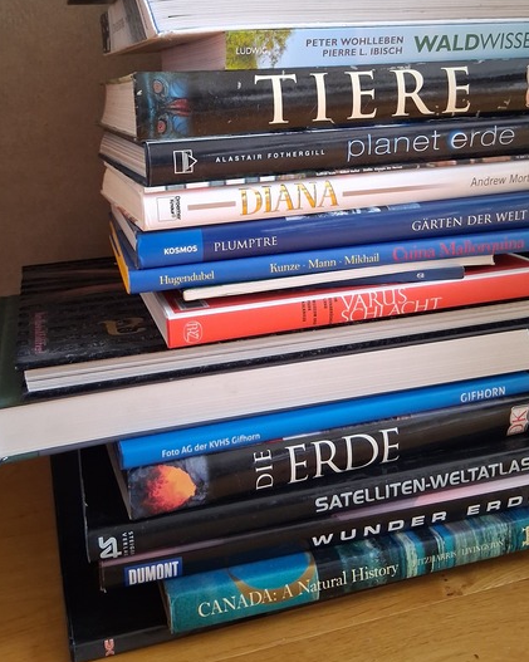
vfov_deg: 47.9
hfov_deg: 40.1
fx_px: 725
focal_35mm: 37
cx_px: 249
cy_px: 195
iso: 640
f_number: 1.8
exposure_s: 1/50
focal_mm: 3.98
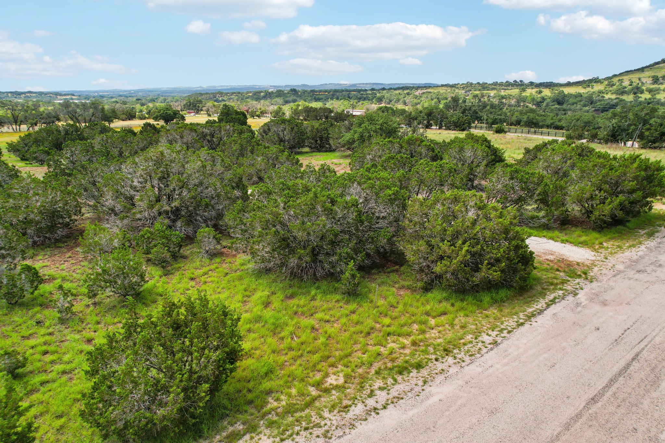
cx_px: 332
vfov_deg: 57.2
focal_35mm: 22
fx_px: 406
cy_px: 222
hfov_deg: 78.6
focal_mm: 8.4
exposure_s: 1/80
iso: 110
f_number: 2.8
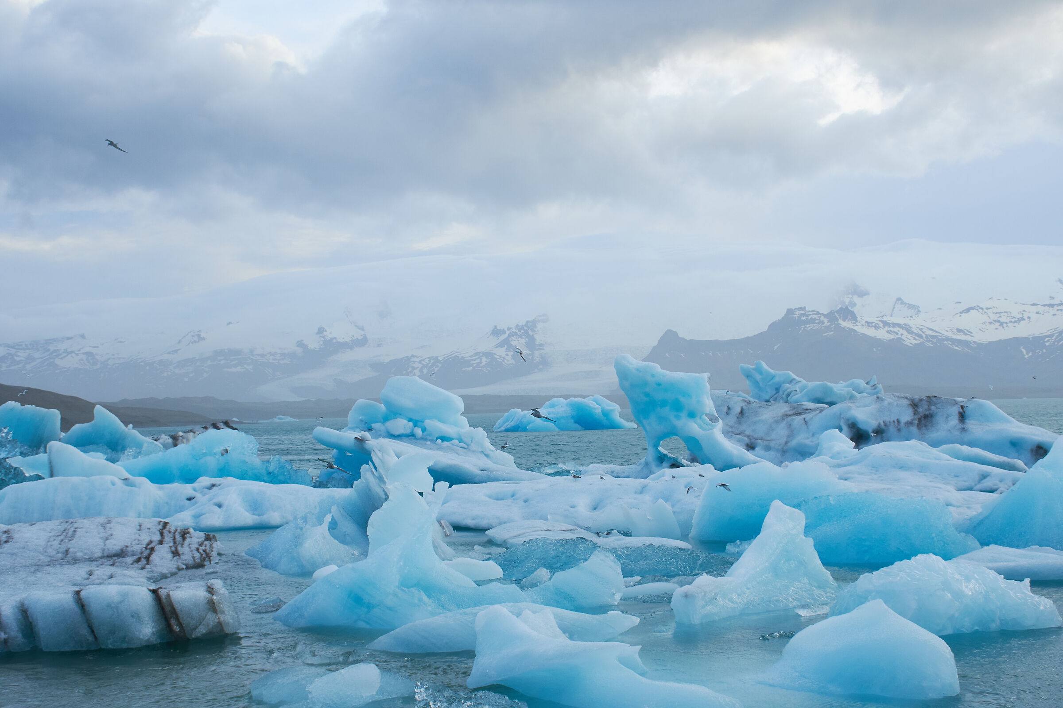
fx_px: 1535
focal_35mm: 52
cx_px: 532
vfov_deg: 26.0
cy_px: 354
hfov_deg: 38.2
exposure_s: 1/400
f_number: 8
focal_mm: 35
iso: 400
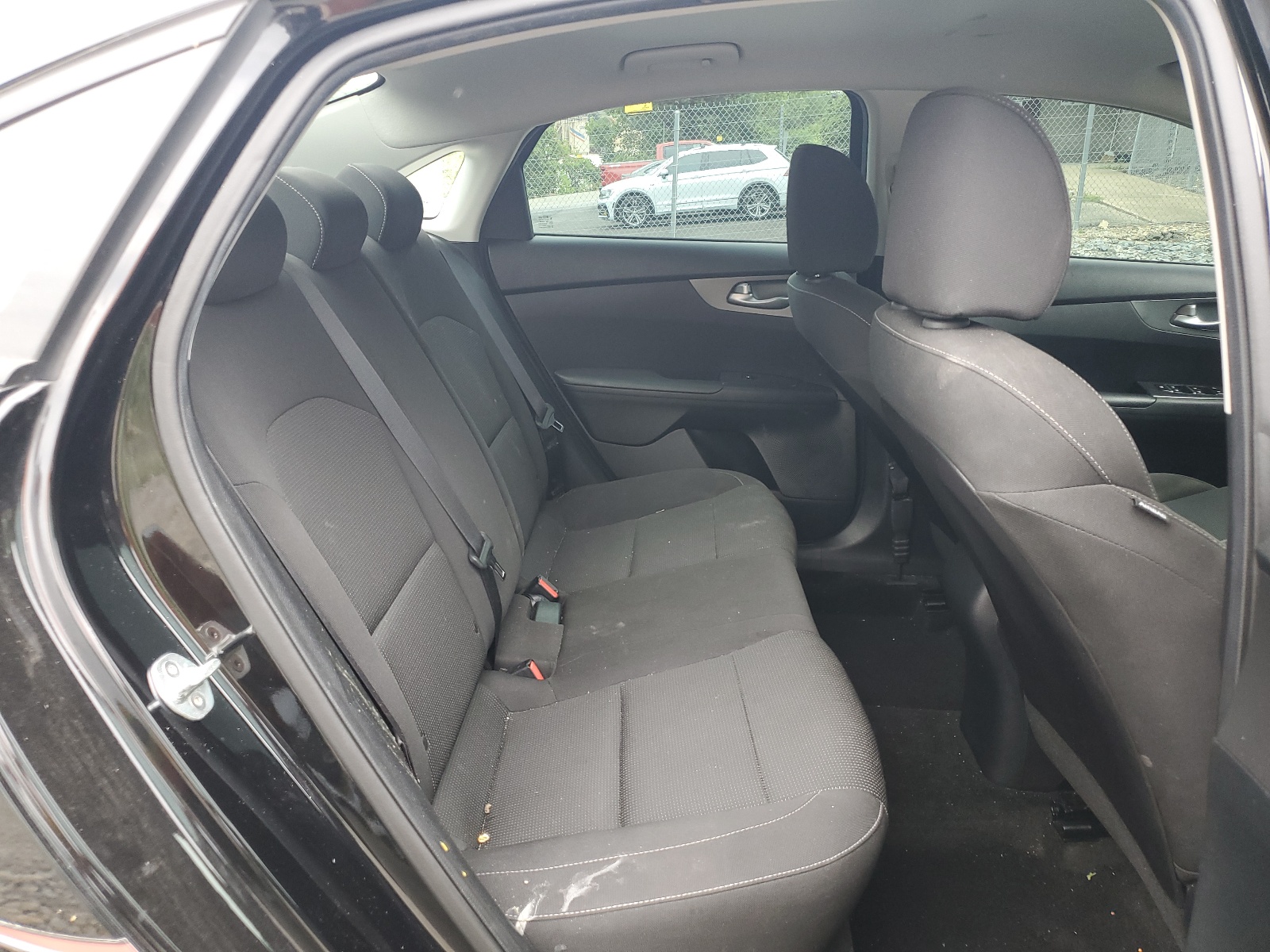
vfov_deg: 53.1
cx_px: 635
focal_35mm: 26
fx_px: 954
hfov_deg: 67.3
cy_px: 476
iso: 71
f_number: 1.5
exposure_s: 1/120
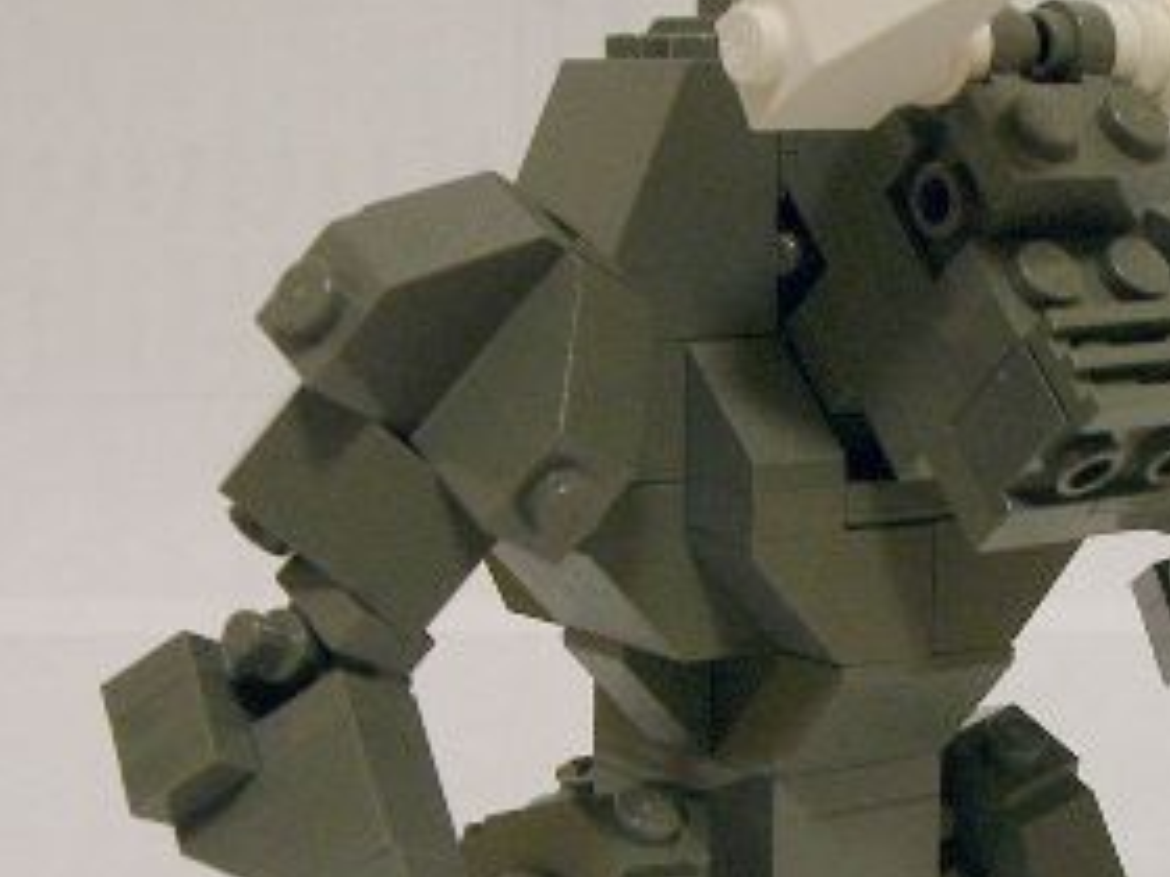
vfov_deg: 16.9
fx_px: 2941
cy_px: 560
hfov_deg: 22.2
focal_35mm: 87
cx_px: 932
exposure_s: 1/15.4
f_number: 3.5
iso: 100
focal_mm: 5.8
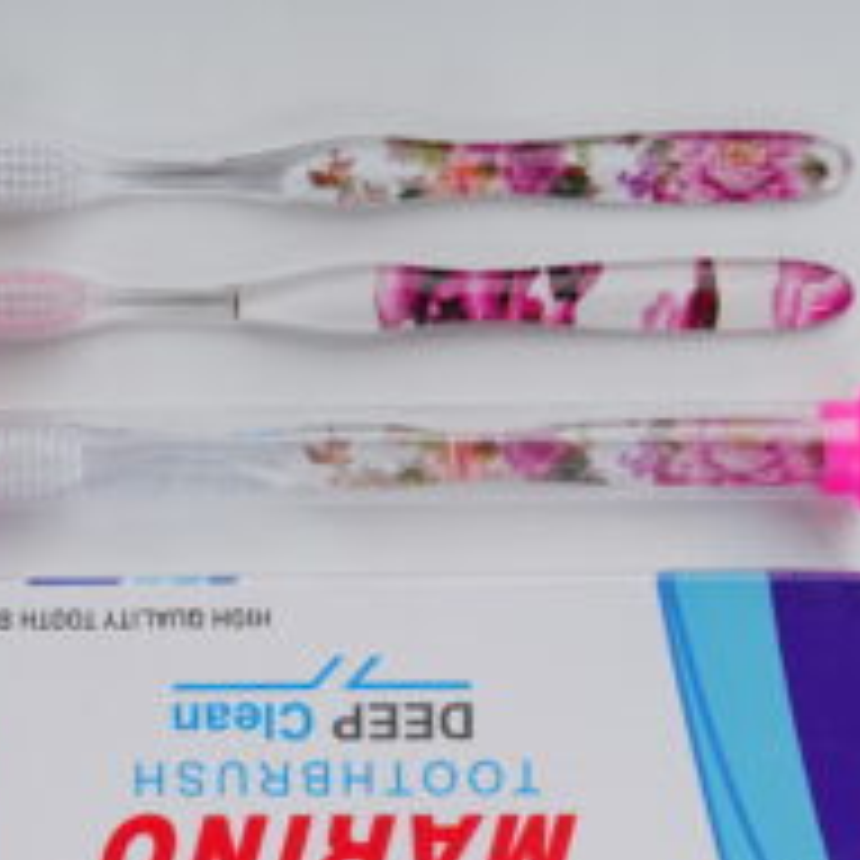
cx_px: 374
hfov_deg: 17.4
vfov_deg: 17.3
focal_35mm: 100
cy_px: 599
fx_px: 2811
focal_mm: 50
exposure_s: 1/160
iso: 320
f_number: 22
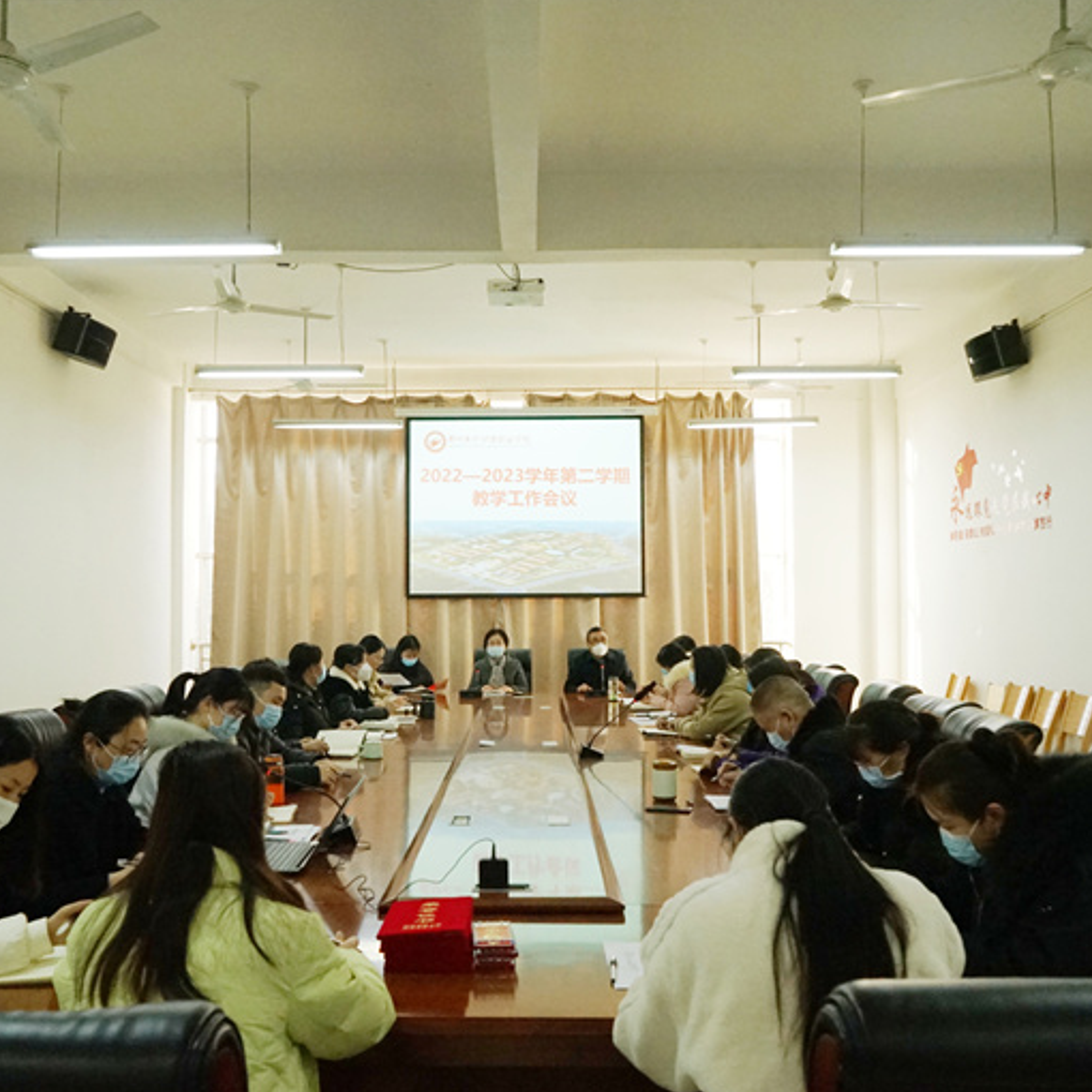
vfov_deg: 51.1
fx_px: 1142
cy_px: 558
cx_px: 537
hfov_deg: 51.1
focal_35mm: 32
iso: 4000
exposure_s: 1/125
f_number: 7.1
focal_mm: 24
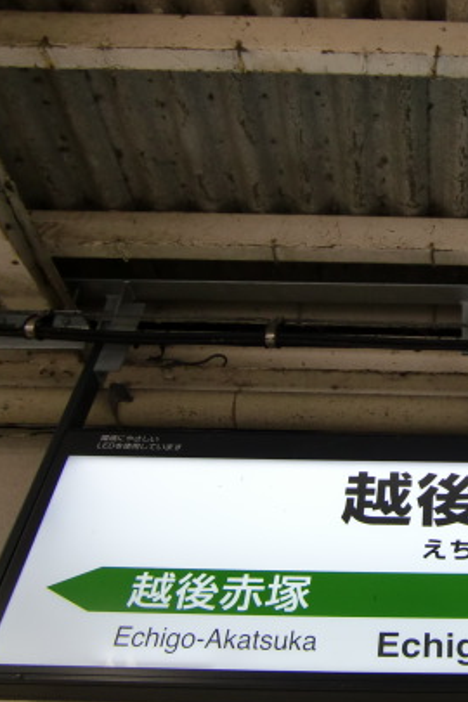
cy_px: 402
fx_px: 897
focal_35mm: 46
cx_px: 480
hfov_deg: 27.4
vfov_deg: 42.6
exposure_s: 1/60
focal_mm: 4.9
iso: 80
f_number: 2.6
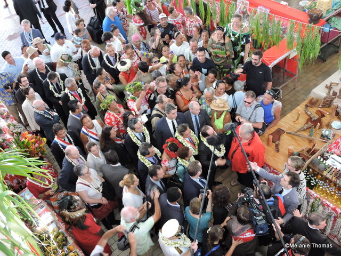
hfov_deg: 46.8
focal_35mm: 40
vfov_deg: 36.0
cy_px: 128
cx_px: 170
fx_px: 394
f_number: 3.8
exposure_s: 1/13
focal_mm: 7.2
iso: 400
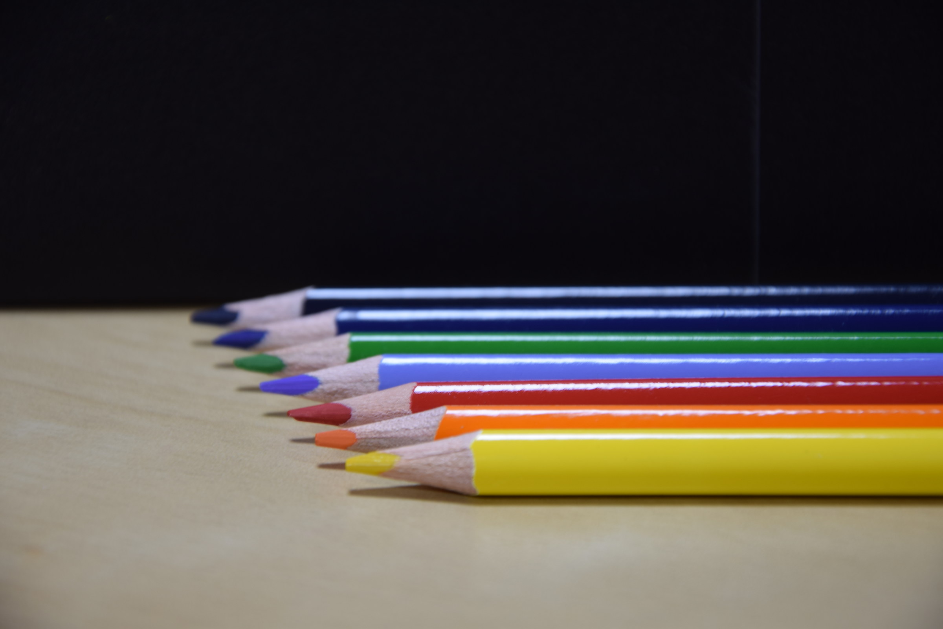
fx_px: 4125
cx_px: 472
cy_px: 314
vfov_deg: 8.7
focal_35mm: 158
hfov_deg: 13.0
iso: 100
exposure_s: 1/4
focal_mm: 105
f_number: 5.6
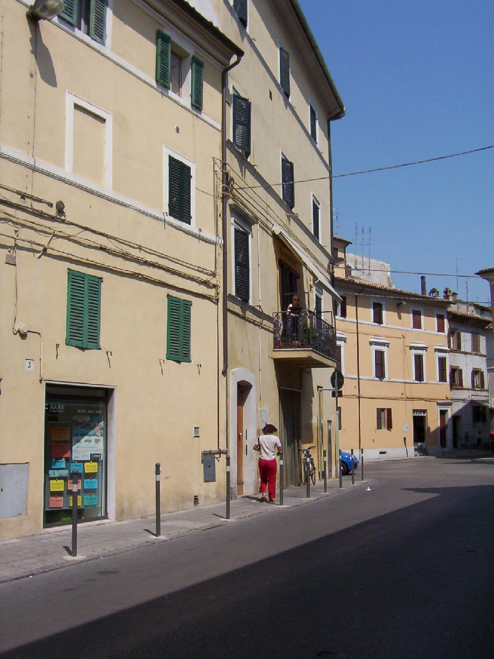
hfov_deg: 39.7
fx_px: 685
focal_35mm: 36
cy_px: 330
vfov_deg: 51.4
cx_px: 247
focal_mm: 5.54
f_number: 5.24
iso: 100
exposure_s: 1/1701
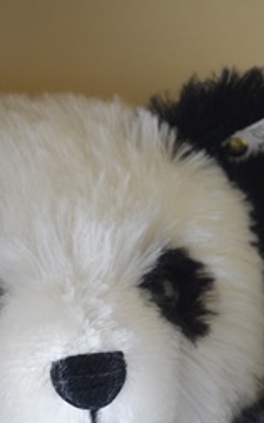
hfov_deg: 11.3
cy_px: 324
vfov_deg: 17.9
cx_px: 102
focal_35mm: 116
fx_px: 1336
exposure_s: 1/60
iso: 400
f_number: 4.8
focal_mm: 32
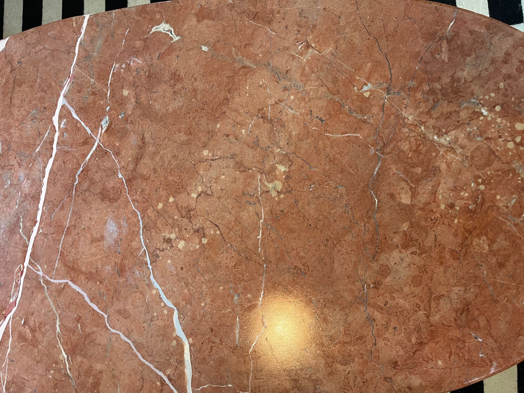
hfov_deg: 67.3
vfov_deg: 53.1
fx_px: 394
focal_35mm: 26
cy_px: 196
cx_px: 262
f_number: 1.6
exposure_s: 1/50
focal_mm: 5.1
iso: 320
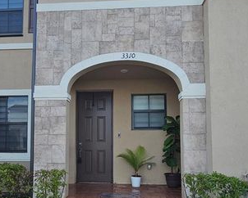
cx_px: 116
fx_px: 206
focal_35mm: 28
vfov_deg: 50.4
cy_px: 136
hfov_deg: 62.1
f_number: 2.2
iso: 50
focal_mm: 2.2
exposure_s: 1/1000
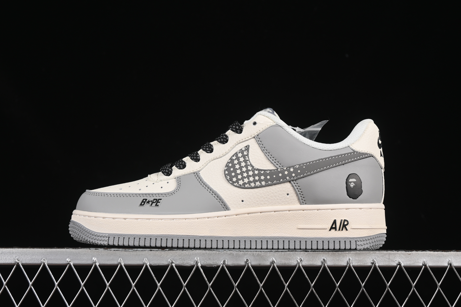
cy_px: 154
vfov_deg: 18.2
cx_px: 230
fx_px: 960
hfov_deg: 27.0
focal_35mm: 75
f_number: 8
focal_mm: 50
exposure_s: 1/80
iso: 160
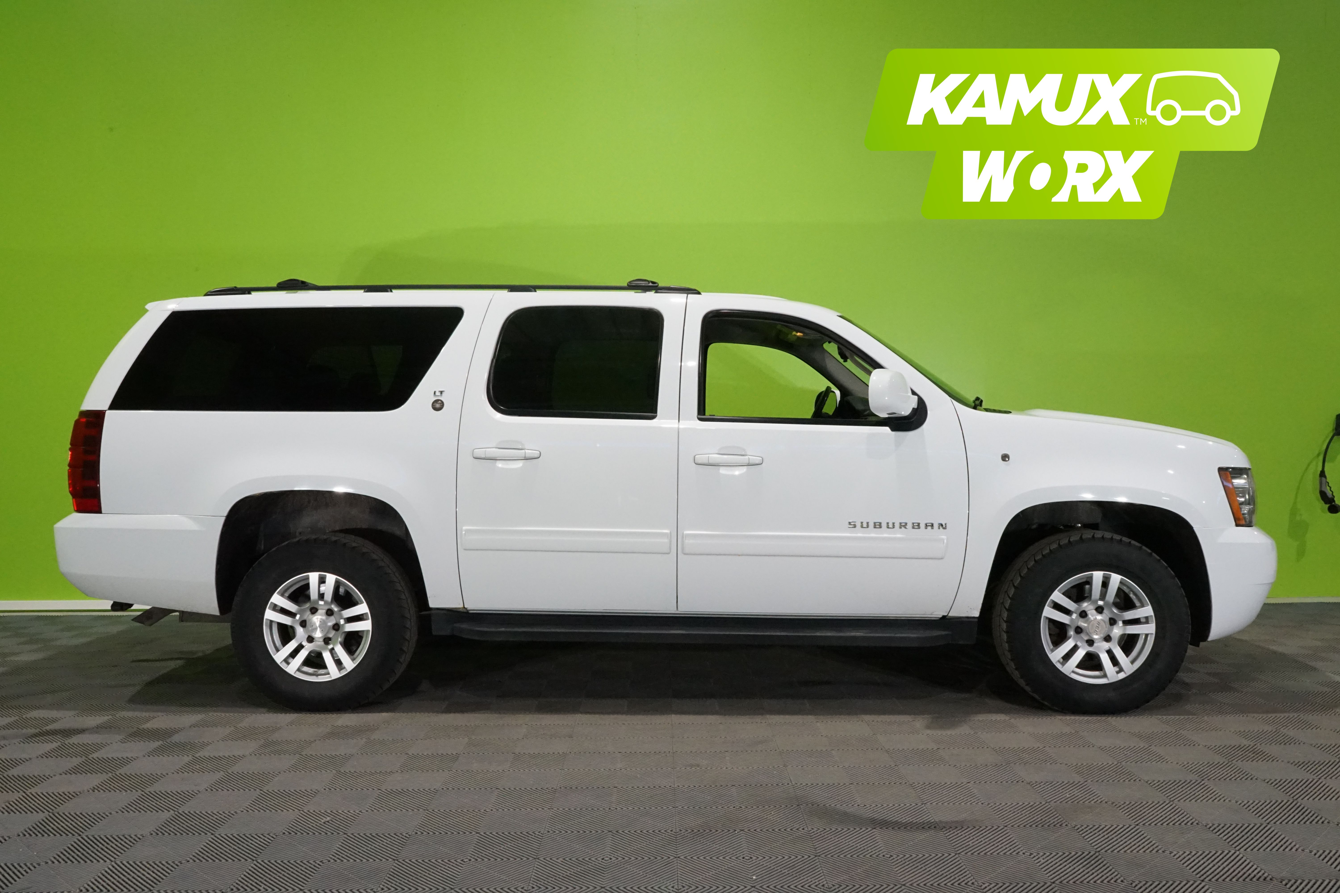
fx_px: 1079
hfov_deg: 63.7
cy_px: 446
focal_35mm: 29
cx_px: 670
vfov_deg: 45.0
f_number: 22
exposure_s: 1/25
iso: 6400
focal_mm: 29
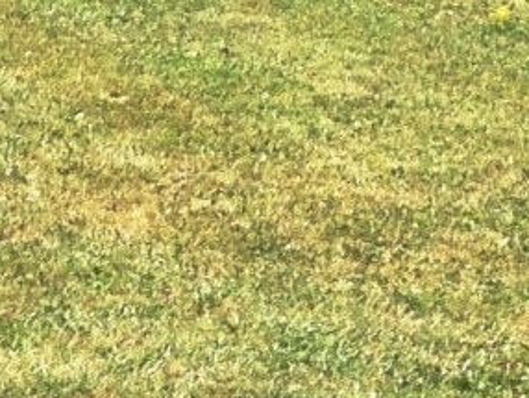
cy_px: 450
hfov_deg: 7.5
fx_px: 3625
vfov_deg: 6.2
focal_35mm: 237
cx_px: -949
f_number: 2.4
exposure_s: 1/608
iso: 50
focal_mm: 4.13
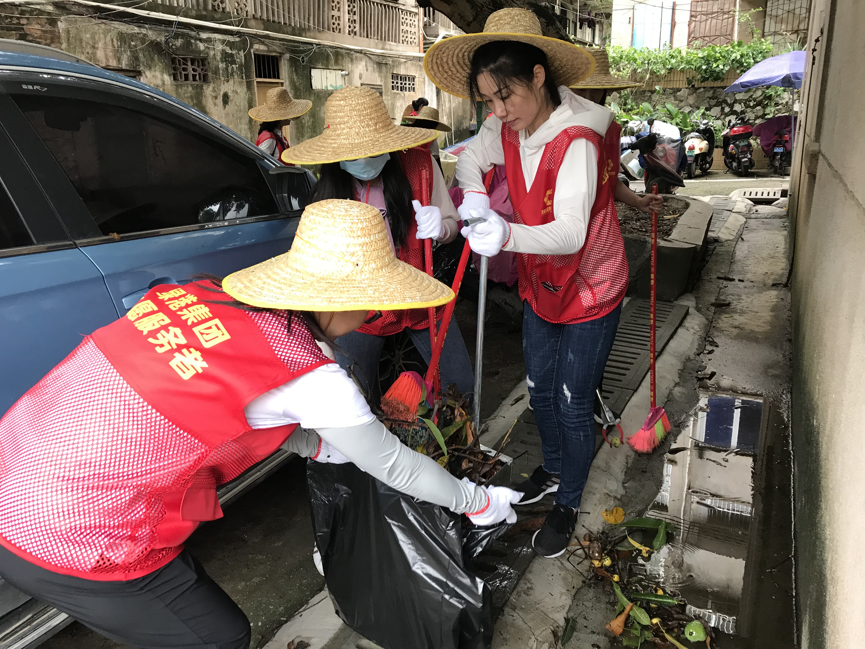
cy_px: 324
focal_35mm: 28
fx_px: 700
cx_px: 432
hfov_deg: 63.4
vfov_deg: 49.7
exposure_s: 1/33
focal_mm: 3.99
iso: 25
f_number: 1.8
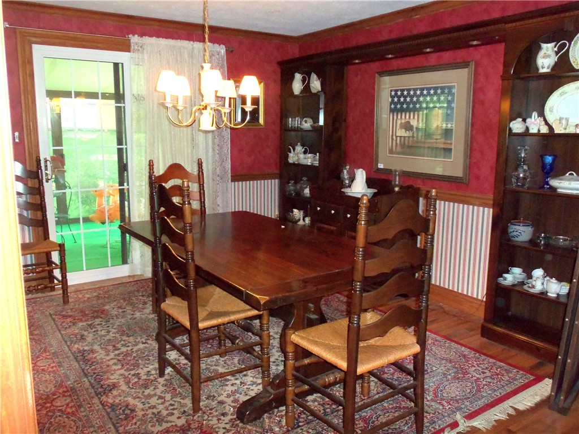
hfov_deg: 63.4
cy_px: 217
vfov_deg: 49.7
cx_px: 290
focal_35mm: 28
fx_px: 468
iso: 250
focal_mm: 5.1
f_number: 3.3
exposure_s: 1/60
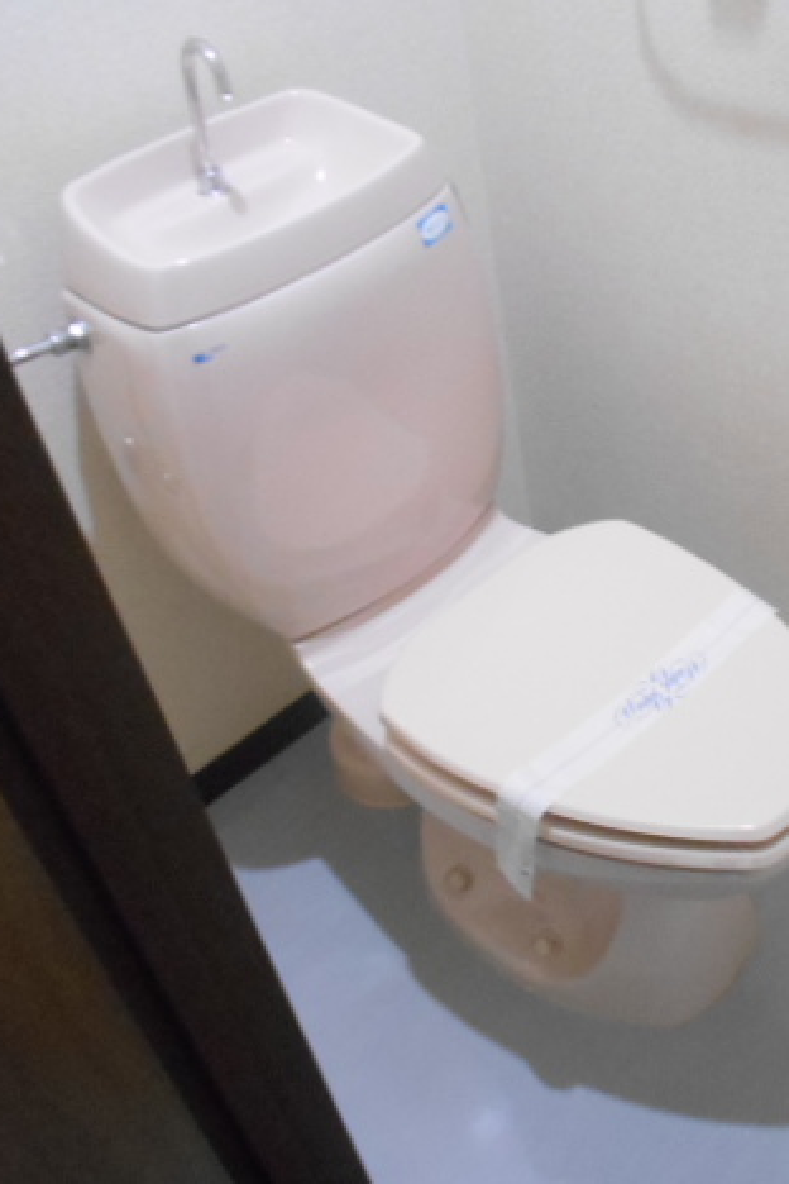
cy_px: 597
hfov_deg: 35.0
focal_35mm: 37
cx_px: 609
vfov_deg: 51.9
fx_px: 1216
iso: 800
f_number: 3.2
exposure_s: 1/6
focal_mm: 4.6
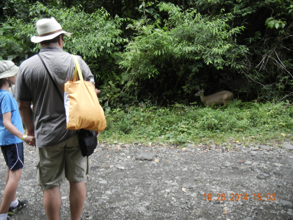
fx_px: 254
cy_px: 110
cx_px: 146
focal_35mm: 30
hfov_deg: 60.0
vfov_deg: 46.8
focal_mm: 5.4
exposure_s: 1/51.8
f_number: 3.5
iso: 400
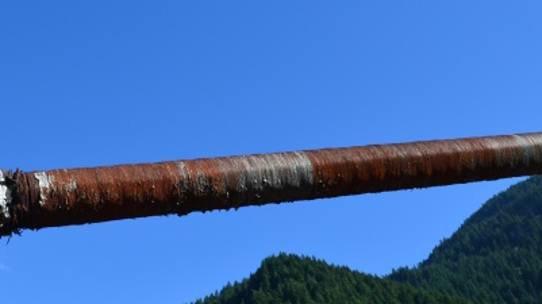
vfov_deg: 23.9
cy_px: 175
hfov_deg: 40.0
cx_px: 124
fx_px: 718
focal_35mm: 50
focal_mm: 20
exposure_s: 1/125
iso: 140
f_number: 11
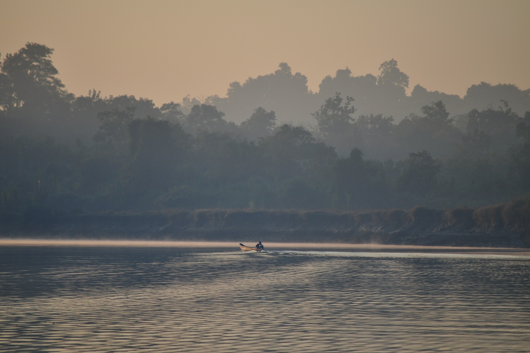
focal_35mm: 302
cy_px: 176
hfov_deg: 6.8
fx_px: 4446
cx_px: 266
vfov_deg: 4.6
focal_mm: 200
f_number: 5.6
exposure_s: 1/500
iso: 200
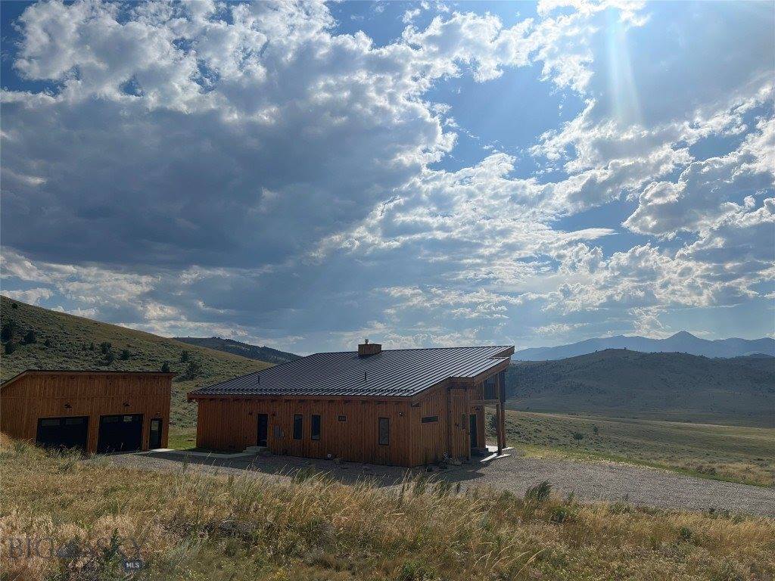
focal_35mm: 26
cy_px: 290
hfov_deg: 67.3
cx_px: 388
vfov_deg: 53.1
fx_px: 582
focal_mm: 5.7
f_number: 1.5
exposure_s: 1/16393
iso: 40
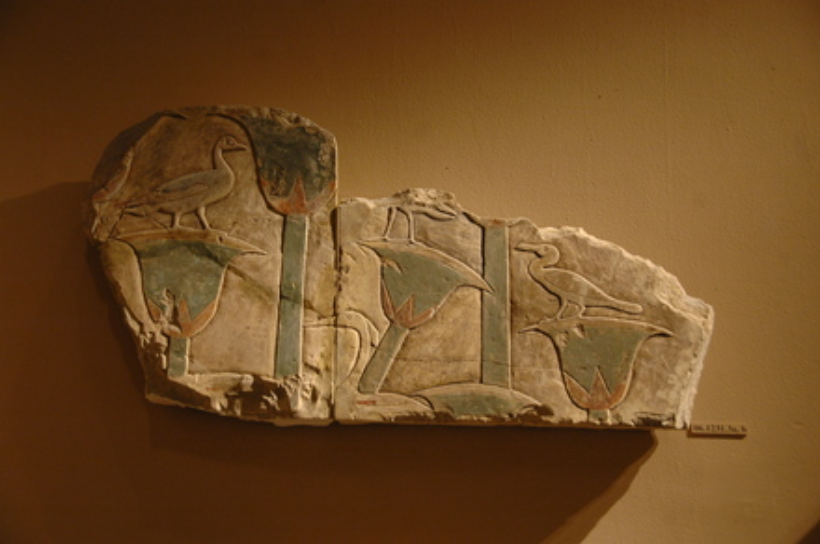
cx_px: 410
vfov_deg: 18.9
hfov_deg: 28.1
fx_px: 1638
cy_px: 272
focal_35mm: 72
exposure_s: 1/20
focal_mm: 48
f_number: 4.8
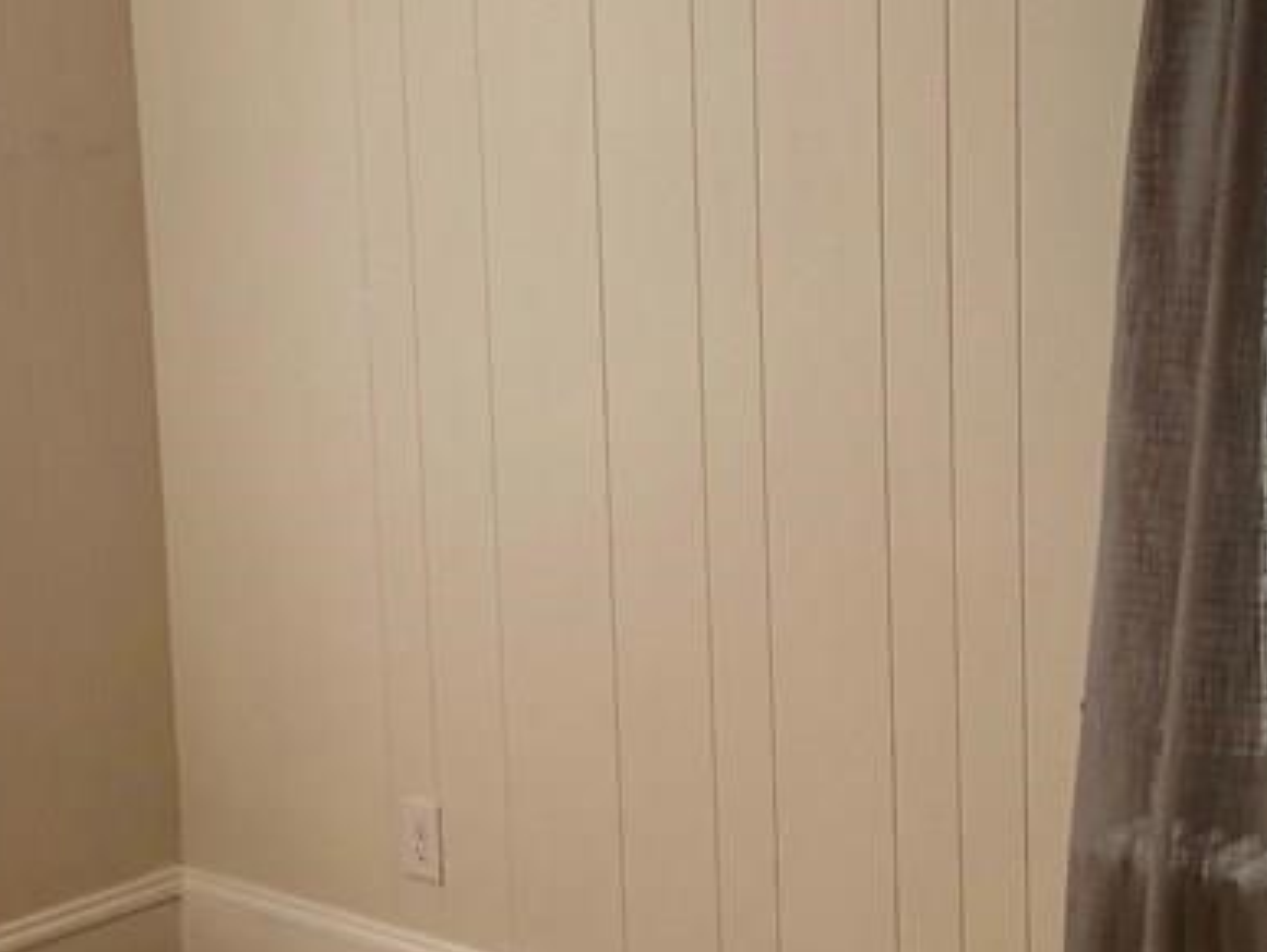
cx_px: 583
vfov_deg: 19.9
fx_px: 2711
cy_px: 442
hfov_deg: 26.3
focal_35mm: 74
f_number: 1.8
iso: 20
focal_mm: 4
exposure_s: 1/440
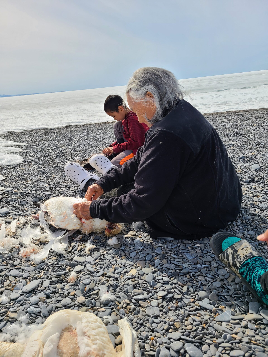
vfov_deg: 67.3
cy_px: 178
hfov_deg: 53.1
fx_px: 268
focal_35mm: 26
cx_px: 134
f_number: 1.8
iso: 40
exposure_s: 1/2671
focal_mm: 5.4
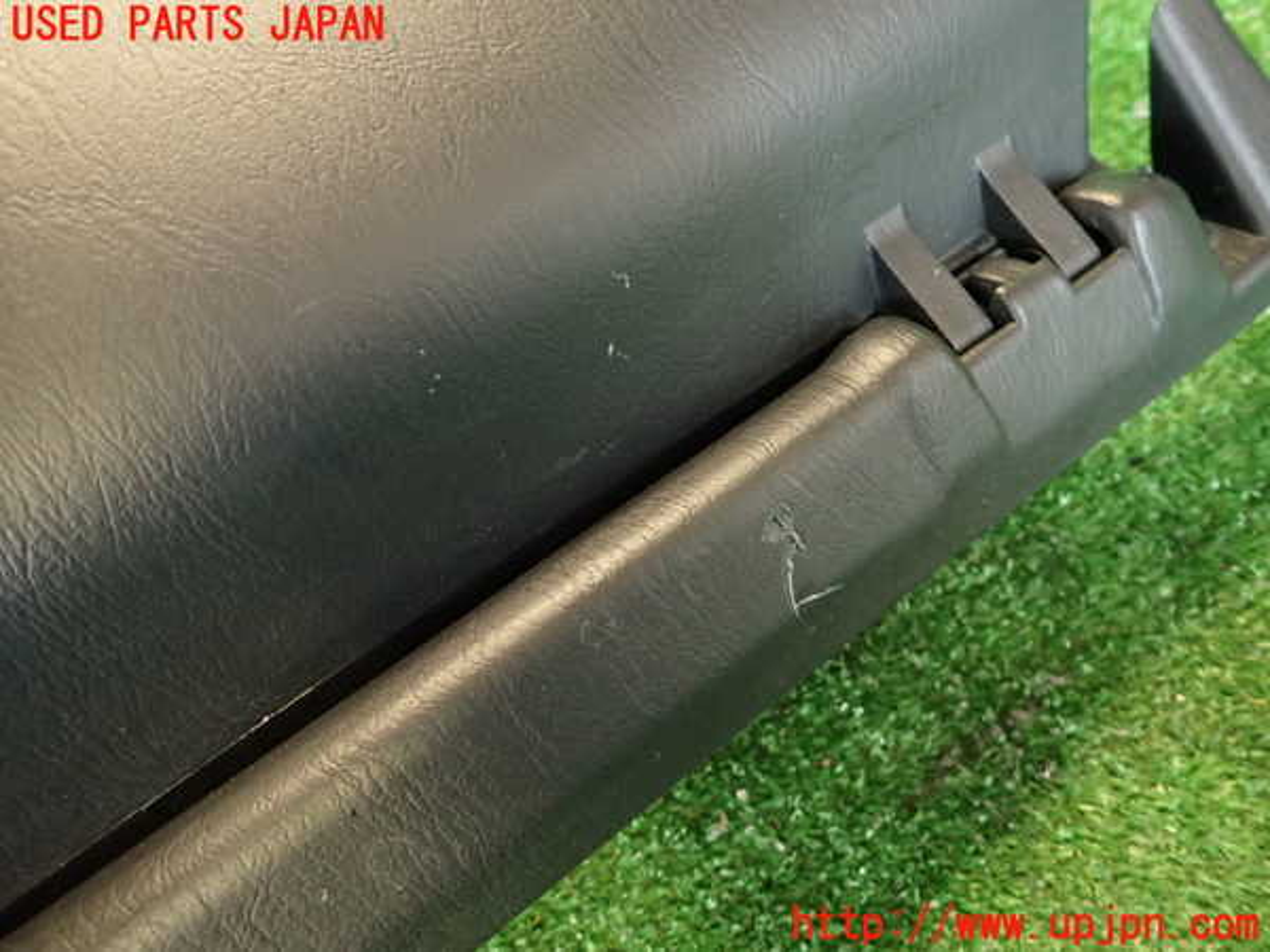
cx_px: 635
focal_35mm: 25
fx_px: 917
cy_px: 476
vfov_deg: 54.9
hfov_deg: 69.4
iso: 400
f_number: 2
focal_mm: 4.5
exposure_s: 1/30
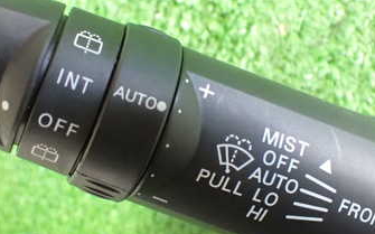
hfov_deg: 35.7
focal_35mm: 57
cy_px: 116
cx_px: 170
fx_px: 582
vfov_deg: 22.7
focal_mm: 5.4
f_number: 2.3
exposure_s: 1/30
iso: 1250
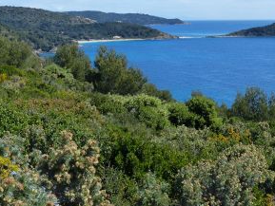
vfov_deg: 19.3
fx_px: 604
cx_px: 231
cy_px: 64
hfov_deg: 25.1
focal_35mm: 76
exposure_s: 1/1000
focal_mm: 7.8
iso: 160
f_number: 4
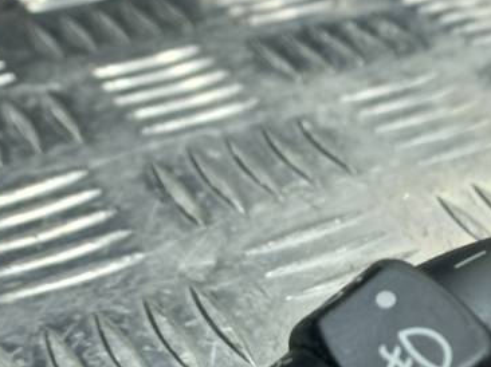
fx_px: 992
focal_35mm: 70
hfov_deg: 26.7
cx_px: 453
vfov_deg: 20.0
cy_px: 411
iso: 32
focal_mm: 4.6
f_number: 1.8
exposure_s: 1/50
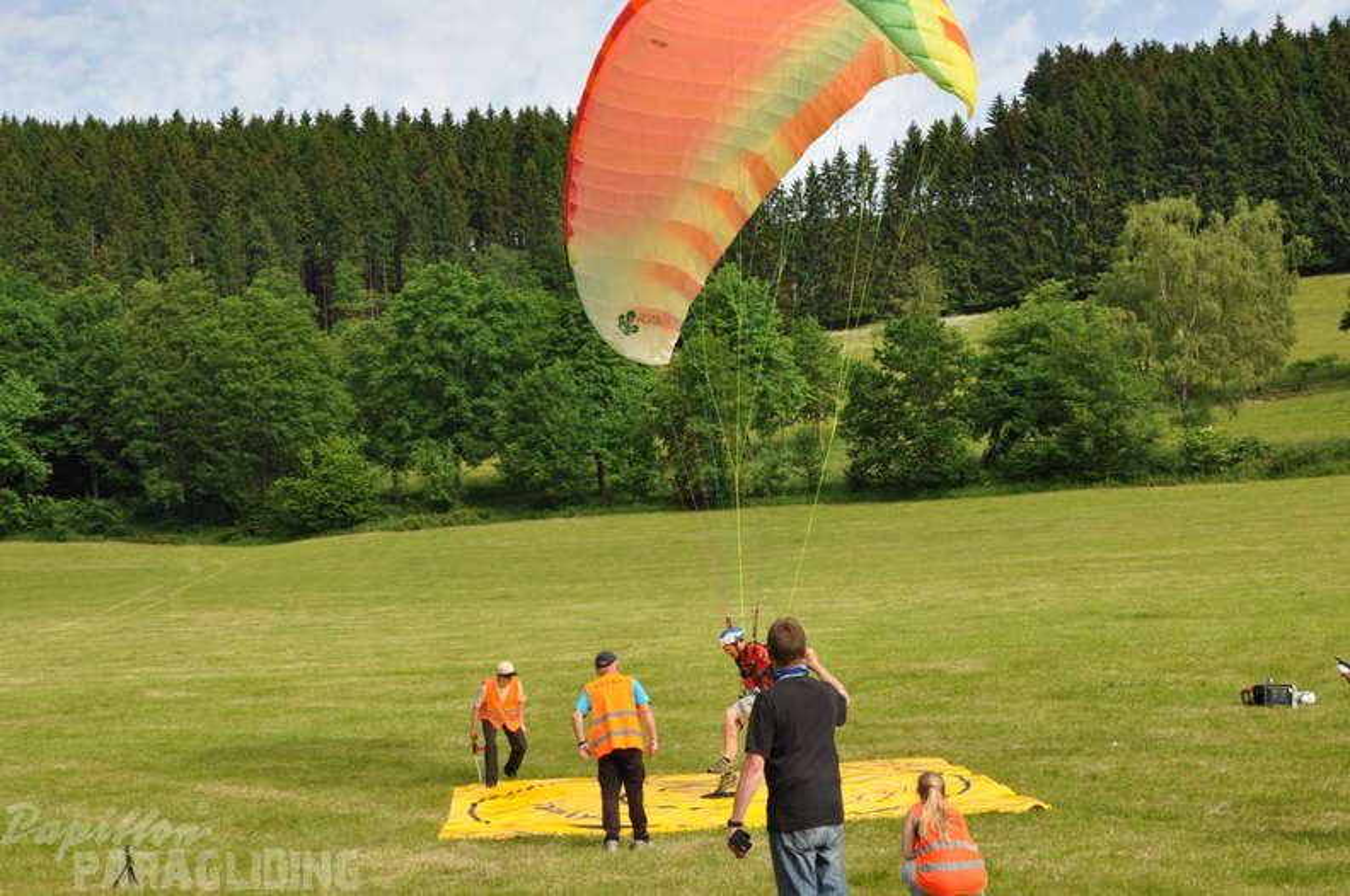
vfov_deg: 23.7
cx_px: 675
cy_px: 448
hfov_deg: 35.1
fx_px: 2135
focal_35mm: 57
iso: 200
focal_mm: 38
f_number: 8
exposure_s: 1/250
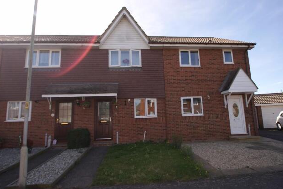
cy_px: 92
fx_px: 161
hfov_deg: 82.5
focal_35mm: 21
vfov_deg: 60.6
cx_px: 146
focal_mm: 13
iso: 100
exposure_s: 1/160
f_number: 5
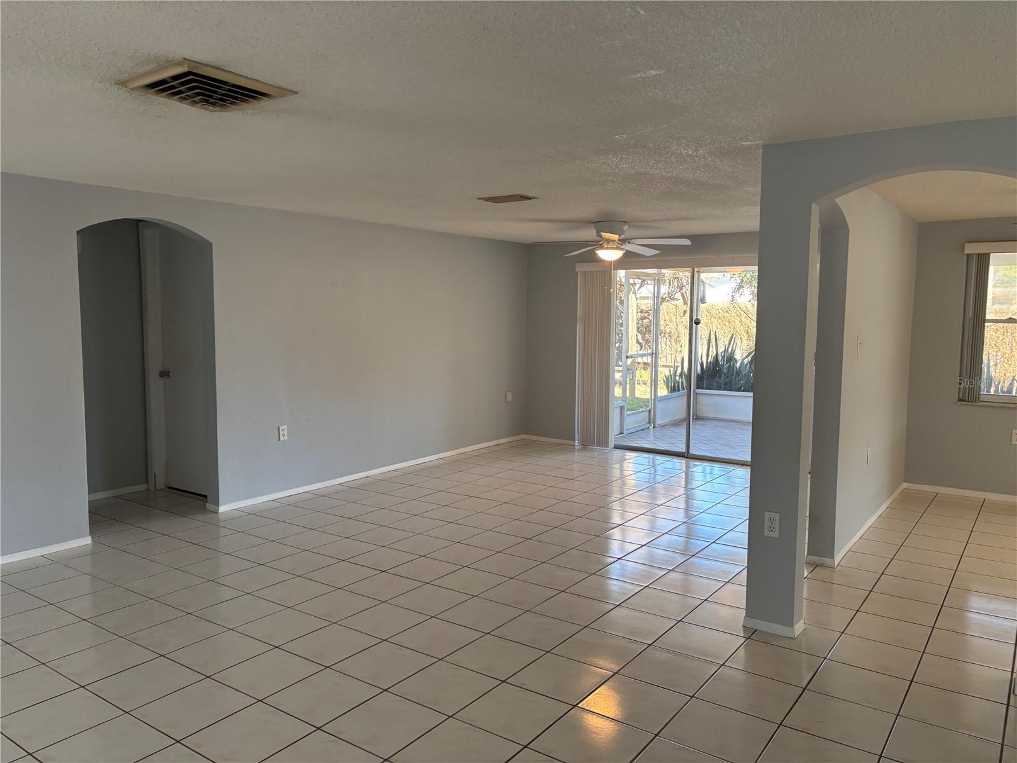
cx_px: 508
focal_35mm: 26
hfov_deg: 67.3
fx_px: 764
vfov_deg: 53.1
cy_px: 382
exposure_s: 1/60
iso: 100
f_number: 1.6
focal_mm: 5.96
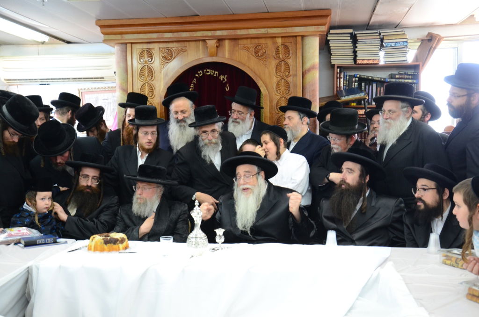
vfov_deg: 34.1
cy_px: 158
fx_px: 518
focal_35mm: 39
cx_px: 240
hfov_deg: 49.6
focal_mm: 26
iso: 1000
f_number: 5
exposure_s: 1/60
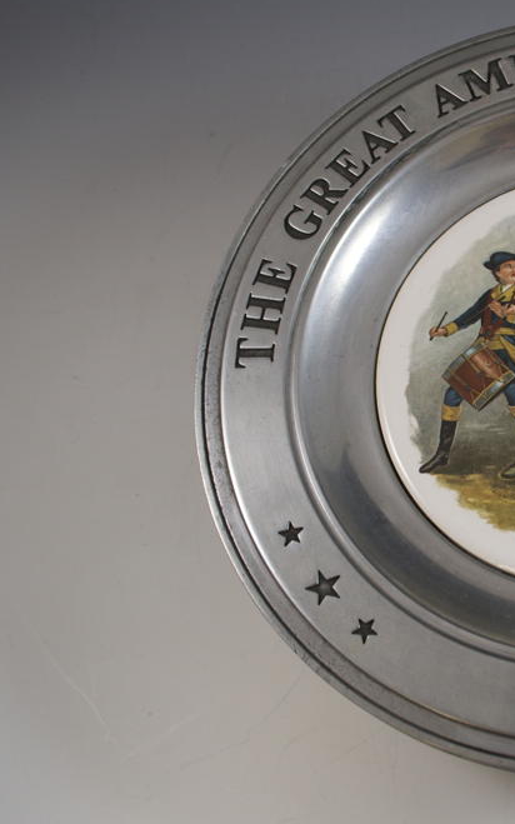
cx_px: 575
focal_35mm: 51
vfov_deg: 39.6
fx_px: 1145
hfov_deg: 23.7
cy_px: 409
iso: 400
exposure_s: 1/100
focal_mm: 22
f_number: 5
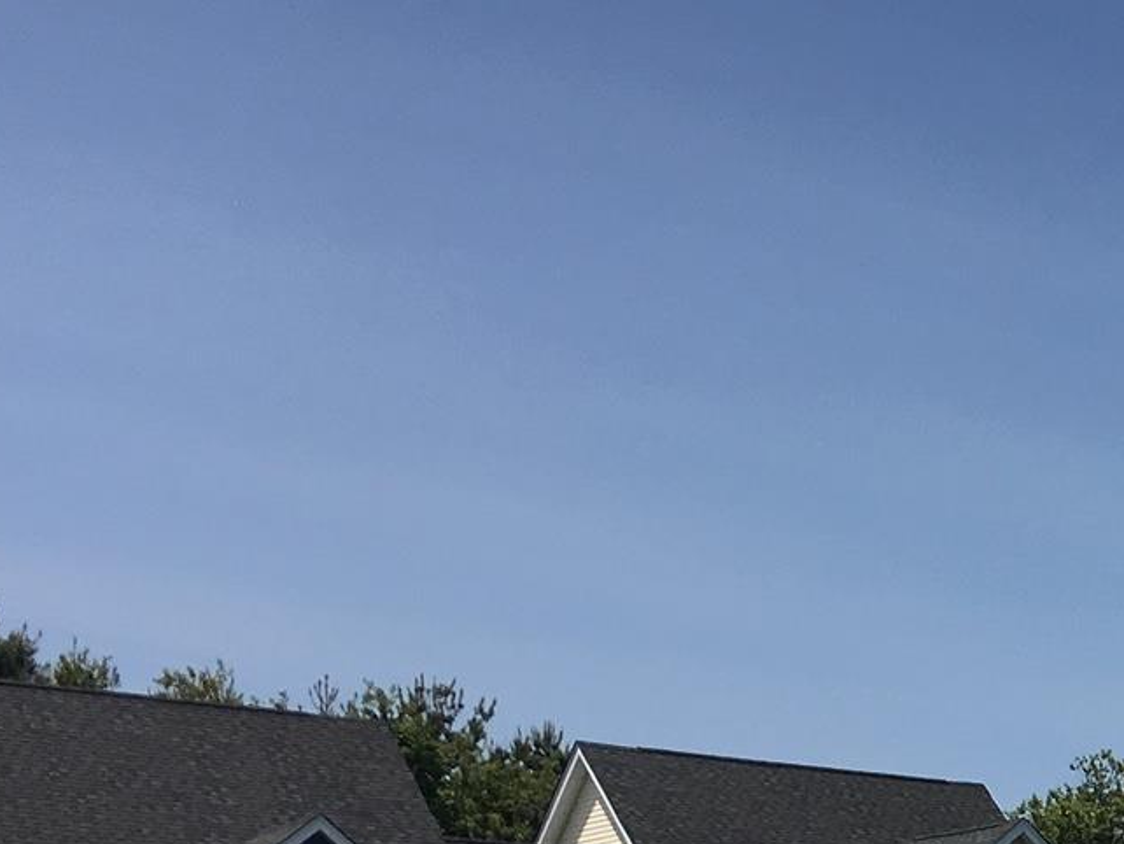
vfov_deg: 15.1
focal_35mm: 91
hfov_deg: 19.7
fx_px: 2956
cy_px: 1254
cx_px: 1490
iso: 25
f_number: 2.2
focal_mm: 4.15
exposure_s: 1/2959
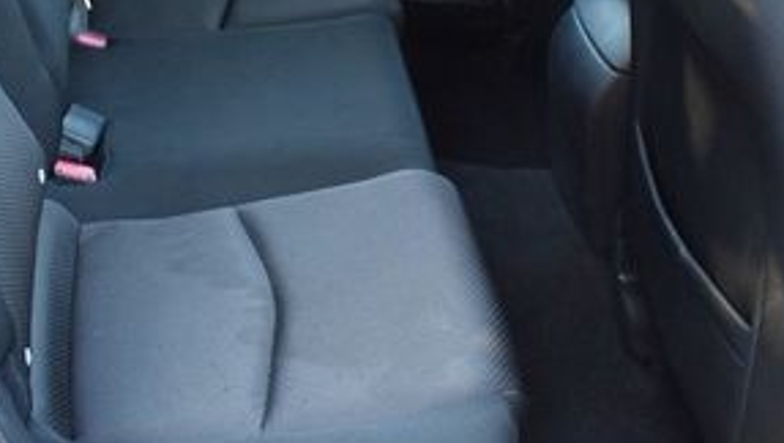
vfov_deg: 18.9
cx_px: 333
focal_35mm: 63
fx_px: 1311
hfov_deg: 33.2
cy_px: 75
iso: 900
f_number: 3.5
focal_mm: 18
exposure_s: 1/125
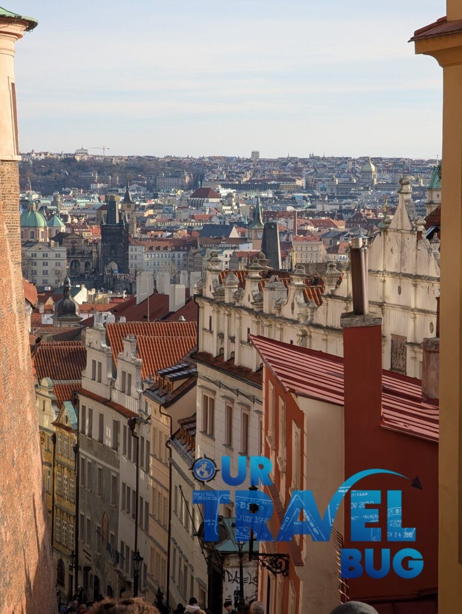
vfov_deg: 17.9
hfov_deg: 13.5
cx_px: 231
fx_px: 1953
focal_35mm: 110
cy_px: 307
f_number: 2.8
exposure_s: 1/483
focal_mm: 17.91
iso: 44
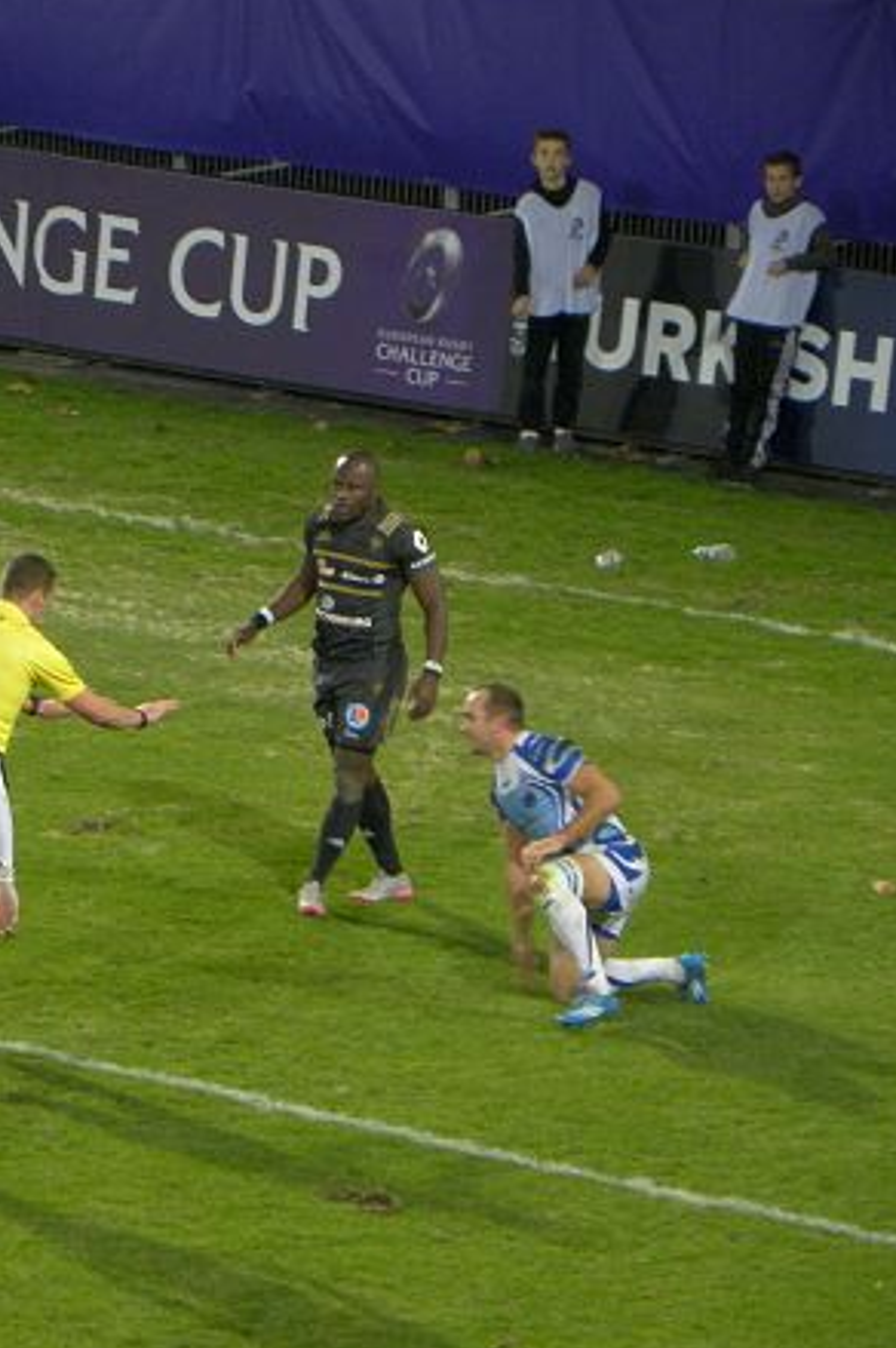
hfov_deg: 3.3
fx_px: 15479
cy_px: 663
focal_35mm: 414
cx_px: 31
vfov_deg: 5.0
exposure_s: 1/73.1
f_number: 4.5
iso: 247
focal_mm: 51.8
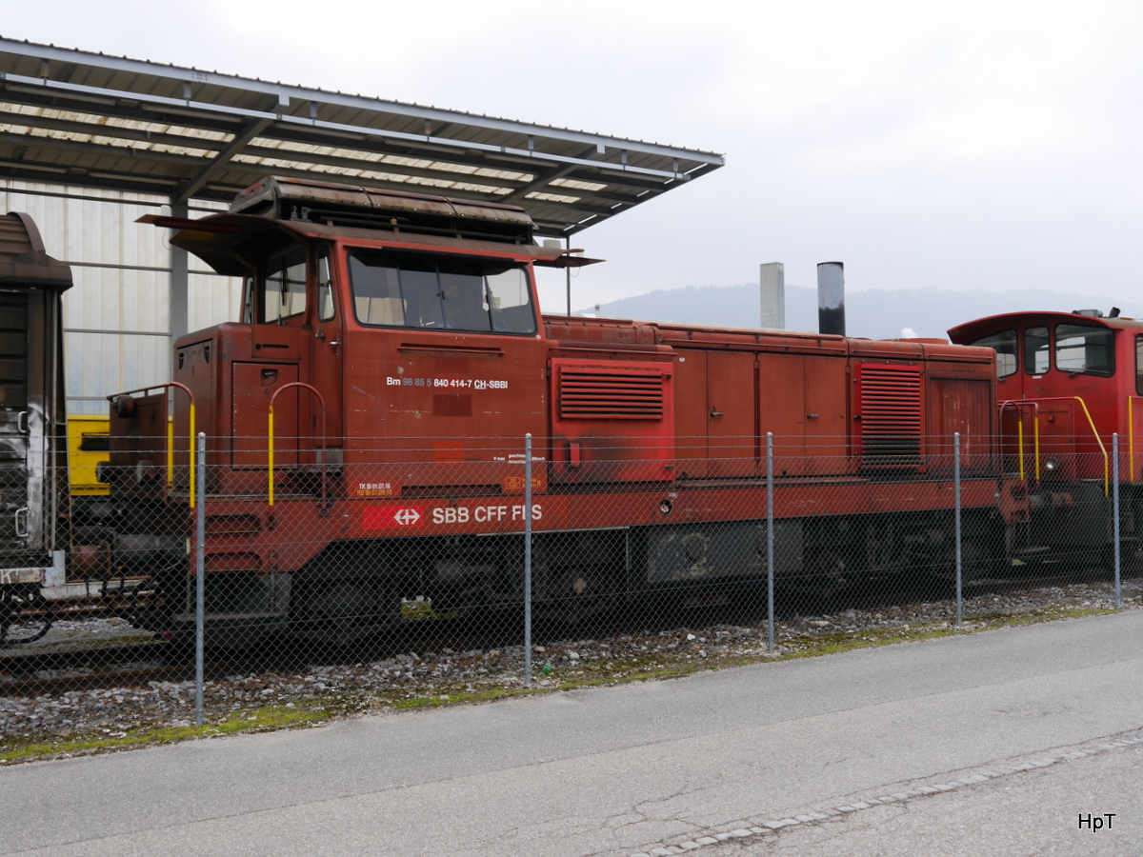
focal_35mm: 36
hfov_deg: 51.4
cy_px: 428
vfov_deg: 39.7
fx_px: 1189
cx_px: 572
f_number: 5
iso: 160
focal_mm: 18
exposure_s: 1/160
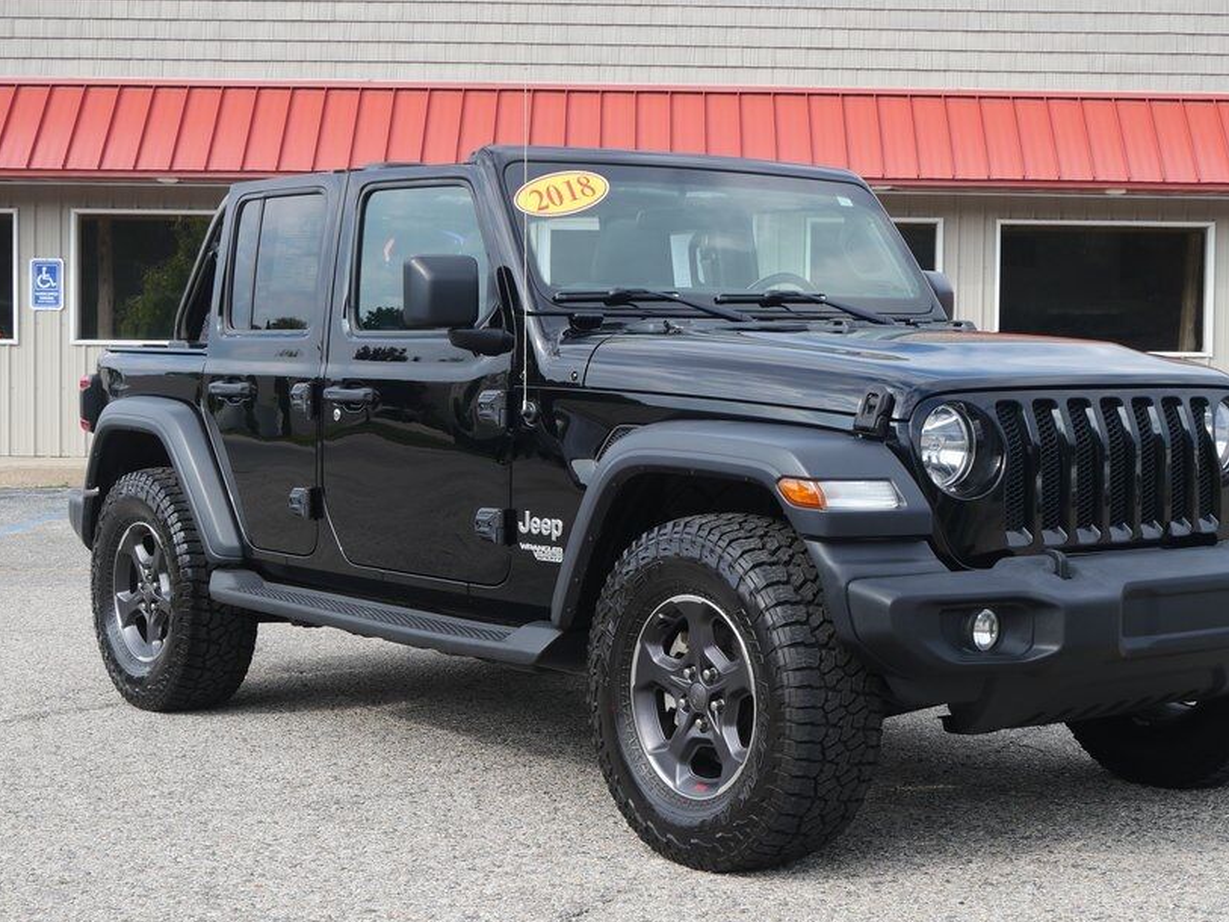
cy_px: 520
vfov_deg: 23.3
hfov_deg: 30.7
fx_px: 2237
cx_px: 697
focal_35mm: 63
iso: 200
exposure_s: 1/200
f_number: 7.1
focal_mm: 25
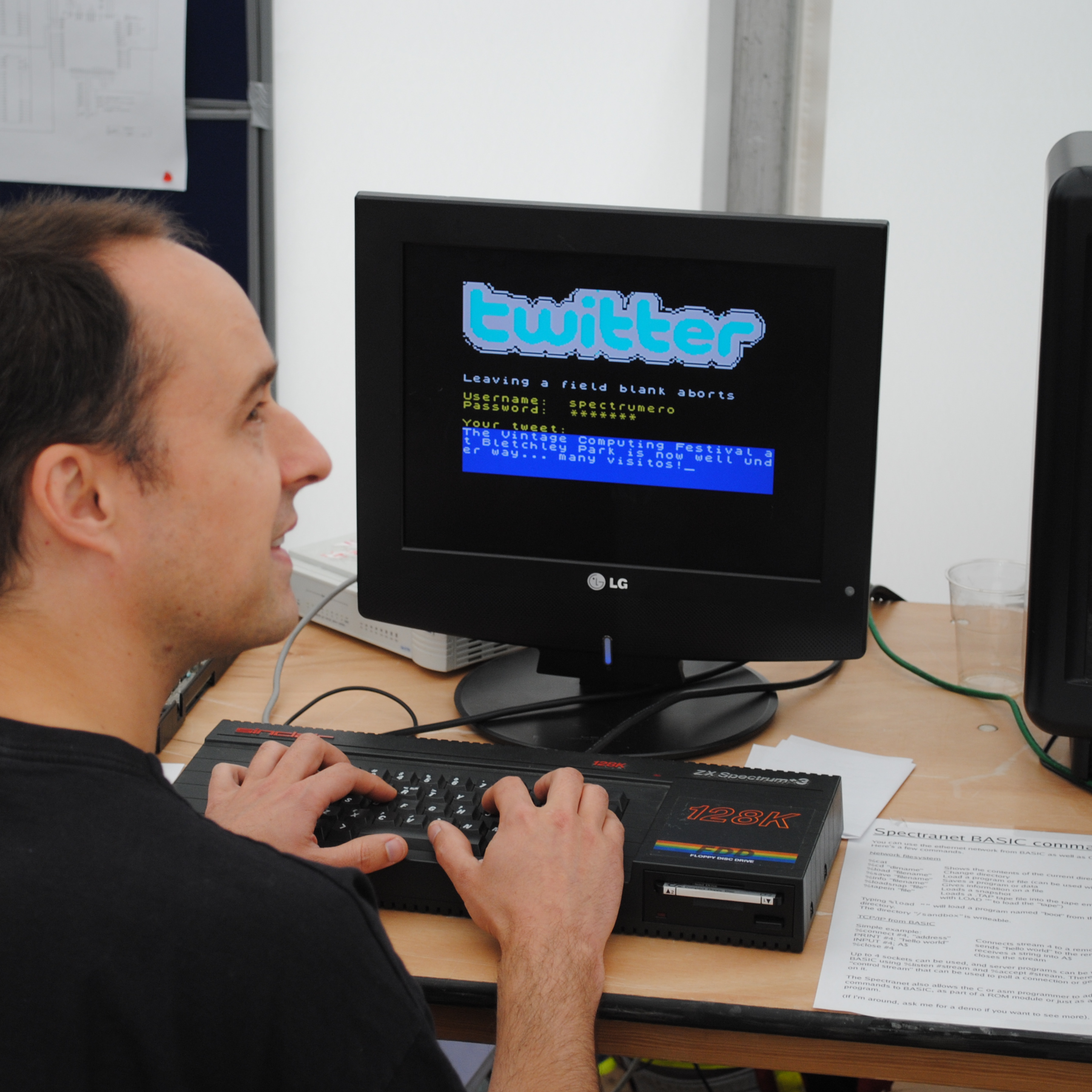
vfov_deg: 20.0
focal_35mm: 87
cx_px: 480
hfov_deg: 20.0
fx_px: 3092
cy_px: 541
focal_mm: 45
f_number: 5.3
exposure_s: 1/60
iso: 200
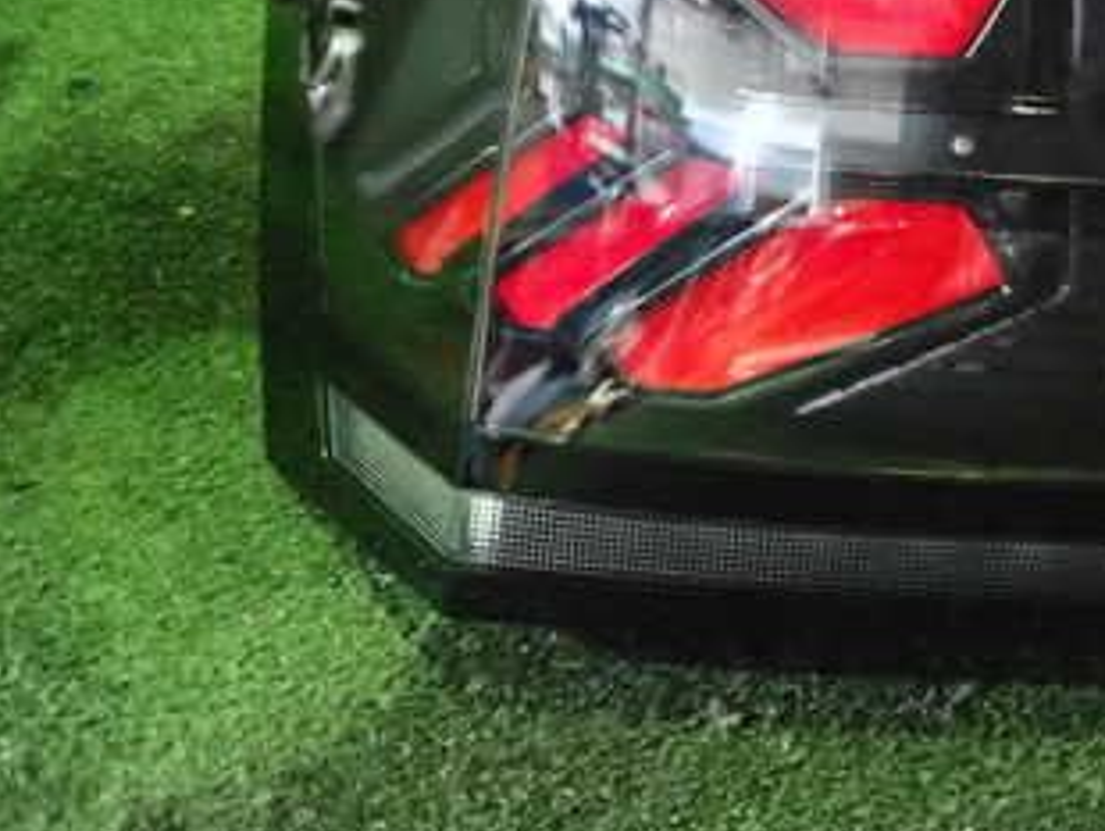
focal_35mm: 58
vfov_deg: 24.4
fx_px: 1853
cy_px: 61
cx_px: 998
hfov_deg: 31.6
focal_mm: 5.4
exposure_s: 1/125
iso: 2500
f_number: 2.3
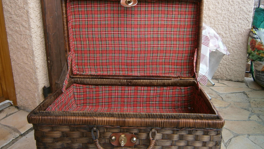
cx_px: 134
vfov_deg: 40.0
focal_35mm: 29
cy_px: 61
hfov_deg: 66.1
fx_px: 203
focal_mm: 4.7
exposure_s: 1/100
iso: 80
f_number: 2.8
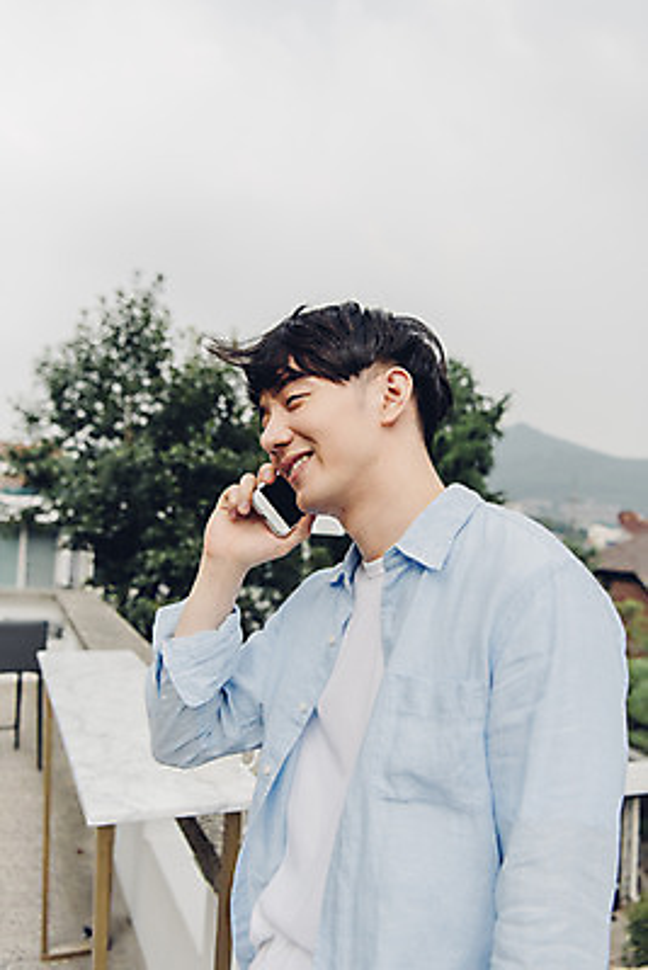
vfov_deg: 60.3
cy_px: 485
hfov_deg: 42.4
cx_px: 324
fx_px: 836
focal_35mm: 31
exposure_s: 1/5000
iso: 400
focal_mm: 31
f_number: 3.5
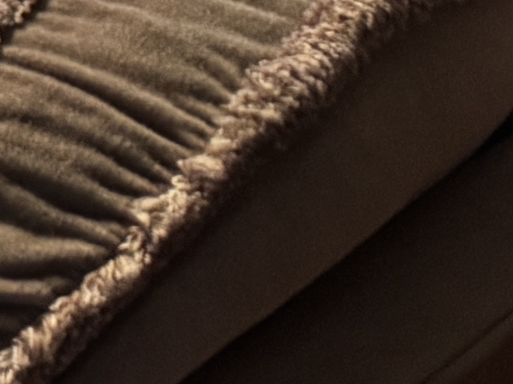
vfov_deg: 8.1
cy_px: -511
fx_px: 2533
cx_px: -1097
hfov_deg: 9.0
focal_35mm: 171
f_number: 1.78
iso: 400
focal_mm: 6.76
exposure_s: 1/50
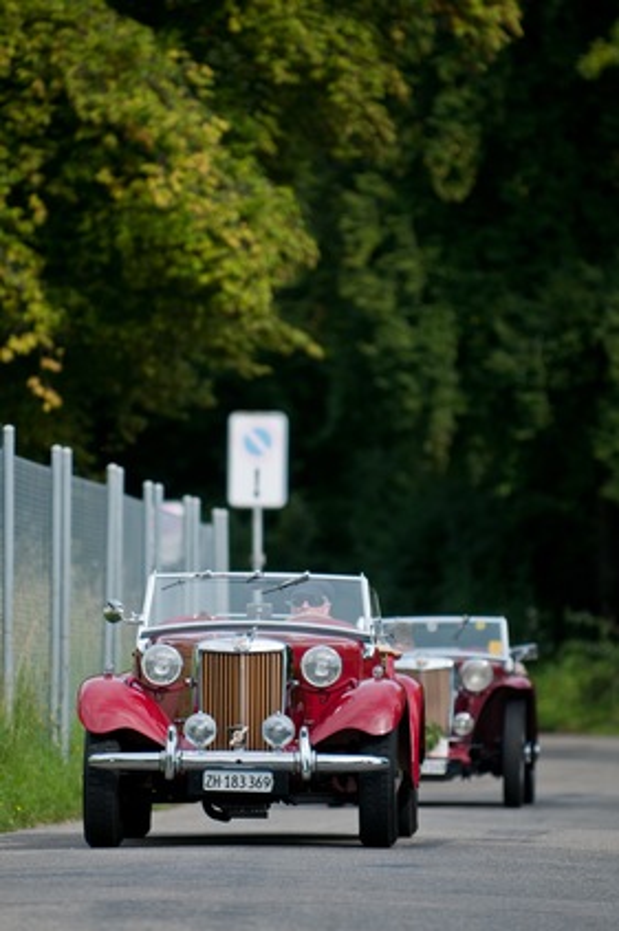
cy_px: 466
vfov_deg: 6.9
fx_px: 7756
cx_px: 310
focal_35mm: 300
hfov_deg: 4.6
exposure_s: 1/1600
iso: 200
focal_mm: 200
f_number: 2.8
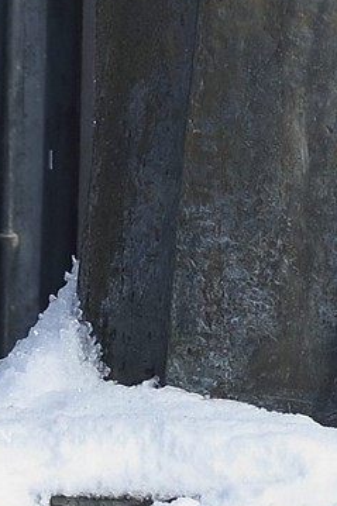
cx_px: 544
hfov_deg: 2.9
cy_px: -1125
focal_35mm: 468
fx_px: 6577
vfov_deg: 4.2
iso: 200
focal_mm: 70
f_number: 9
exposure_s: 1/250
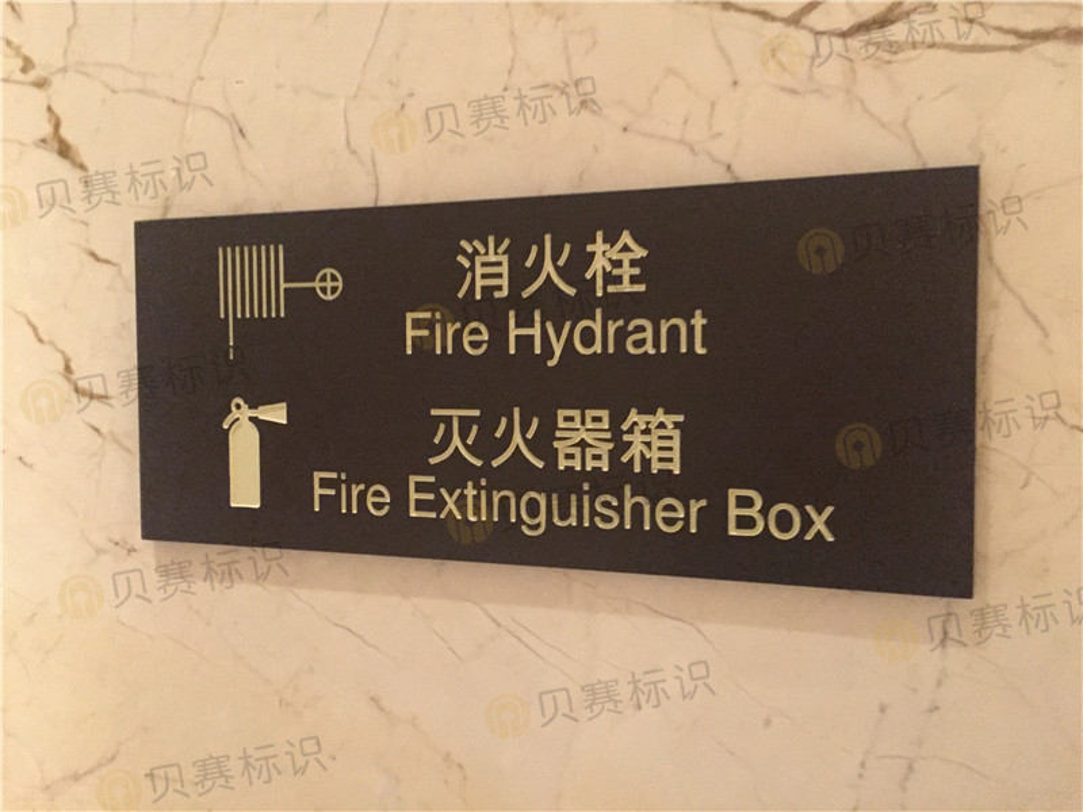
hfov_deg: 61.7
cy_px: 406
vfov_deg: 48.2
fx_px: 907
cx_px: 542
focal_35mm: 29
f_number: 2.2
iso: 2000
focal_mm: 4.15
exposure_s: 1/17
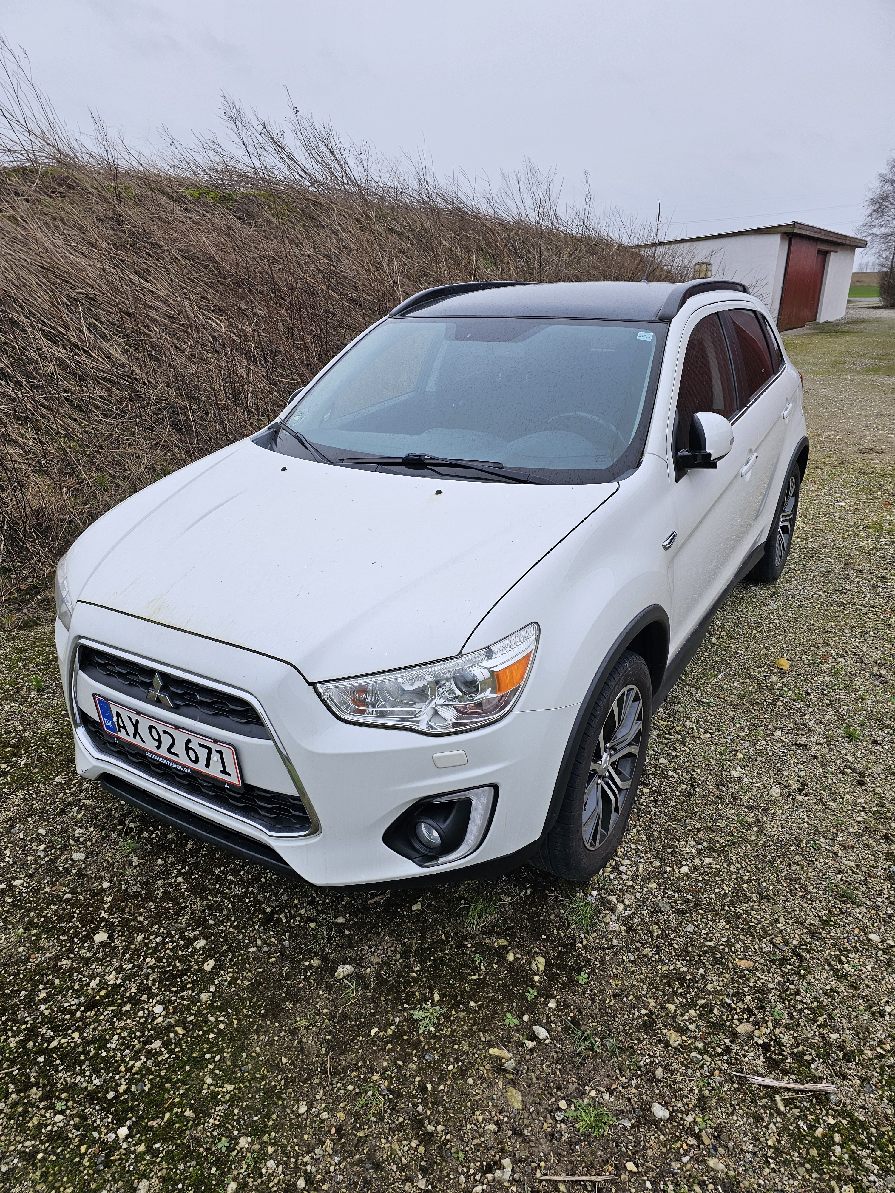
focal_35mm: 23
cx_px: 448
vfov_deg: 73.9
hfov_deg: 58.9
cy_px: 596
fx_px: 793
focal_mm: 6.3
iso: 50
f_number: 1.7
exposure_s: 1/180
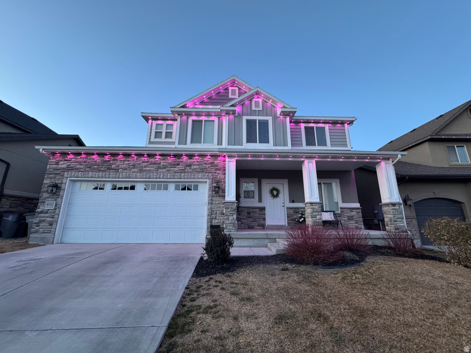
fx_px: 190
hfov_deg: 102.1
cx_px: 236
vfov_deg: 85.7
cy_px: 176
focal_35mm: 14
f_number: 2.2
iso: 320
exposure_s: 1/64
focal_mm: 2.22
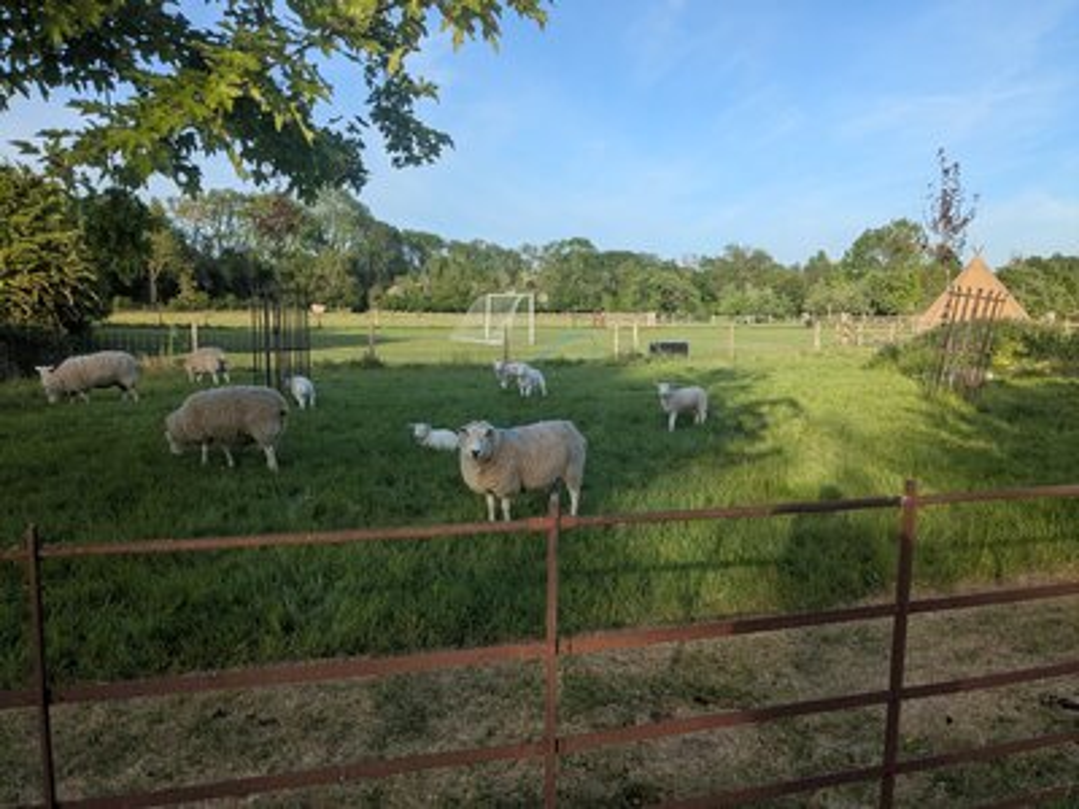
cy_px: 404
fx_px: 842
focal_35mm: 27
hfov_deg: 65.3
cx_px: 540
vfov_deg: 51.4
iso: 56
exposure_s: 1/1462
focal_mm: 4.38
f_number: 1.73
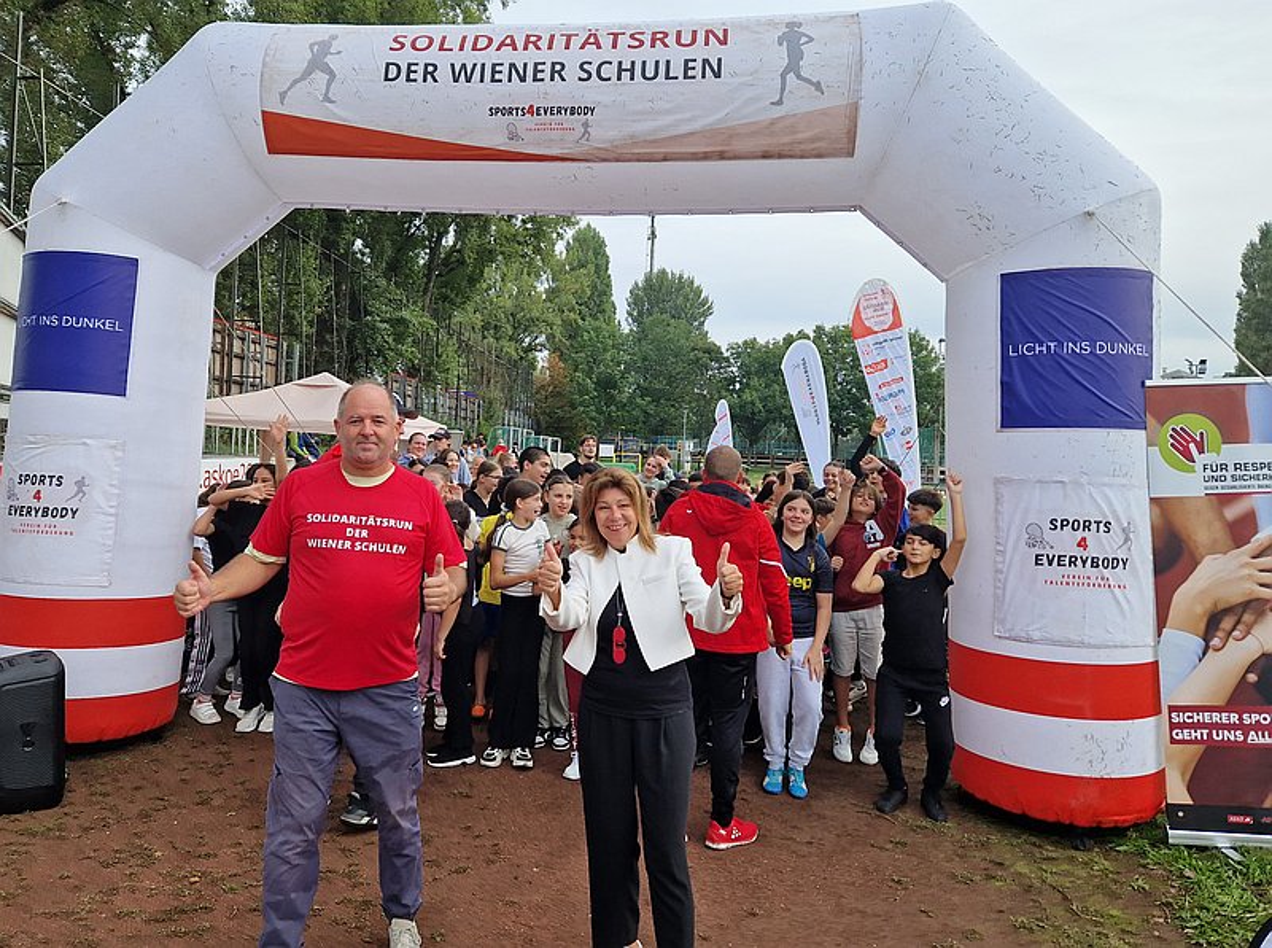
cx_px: 636
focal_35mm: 23
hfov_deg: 74.1
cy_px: 474
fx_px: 843
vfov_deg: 58.7
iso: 50
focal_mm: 5.4
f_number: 1.8
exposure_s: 1/500
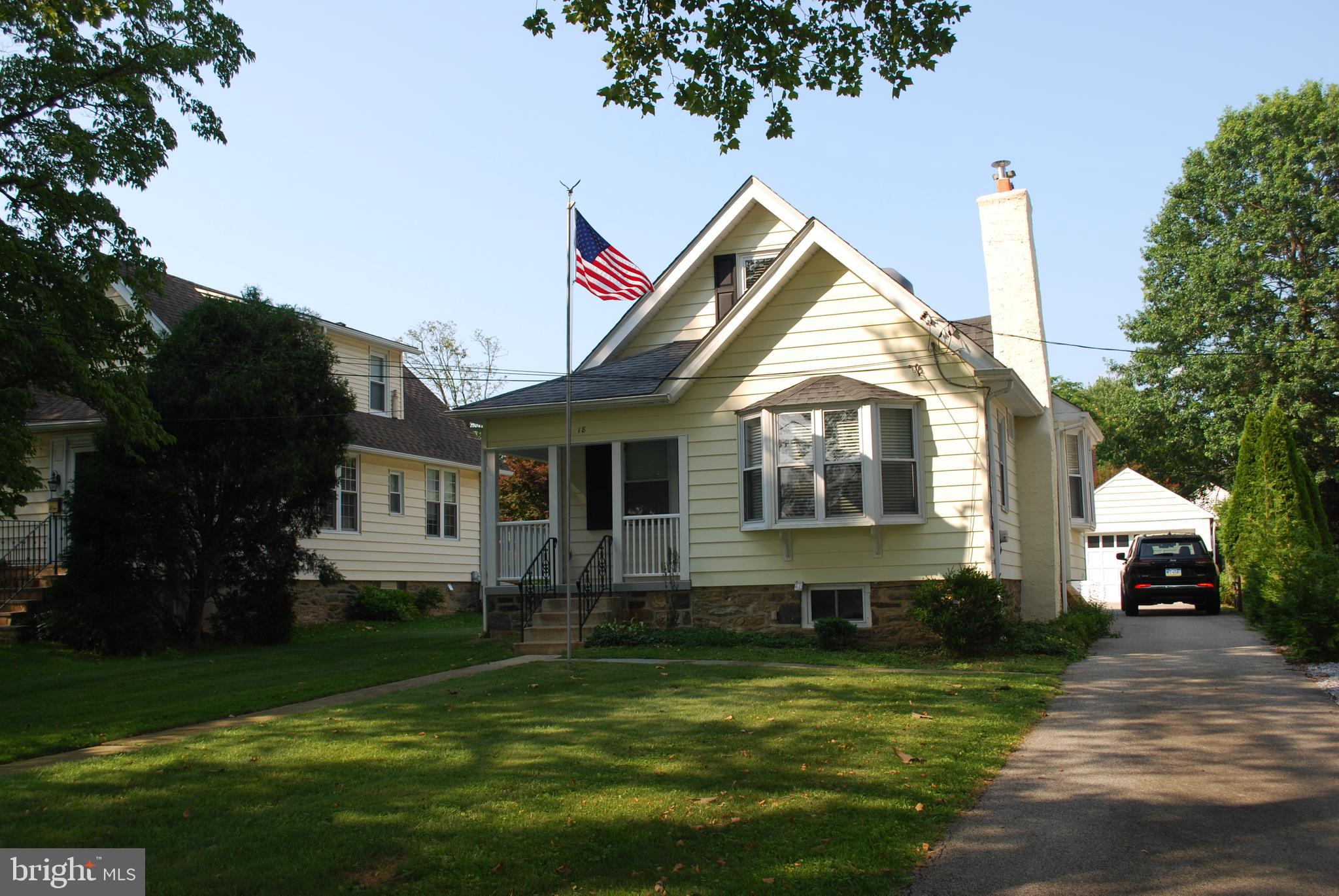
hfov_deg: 53.1
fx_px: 1340
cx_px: 670
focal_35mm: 36
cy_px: 448
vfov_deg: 37.0
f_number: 6.3
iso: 100
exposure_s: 1/200
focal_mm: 24
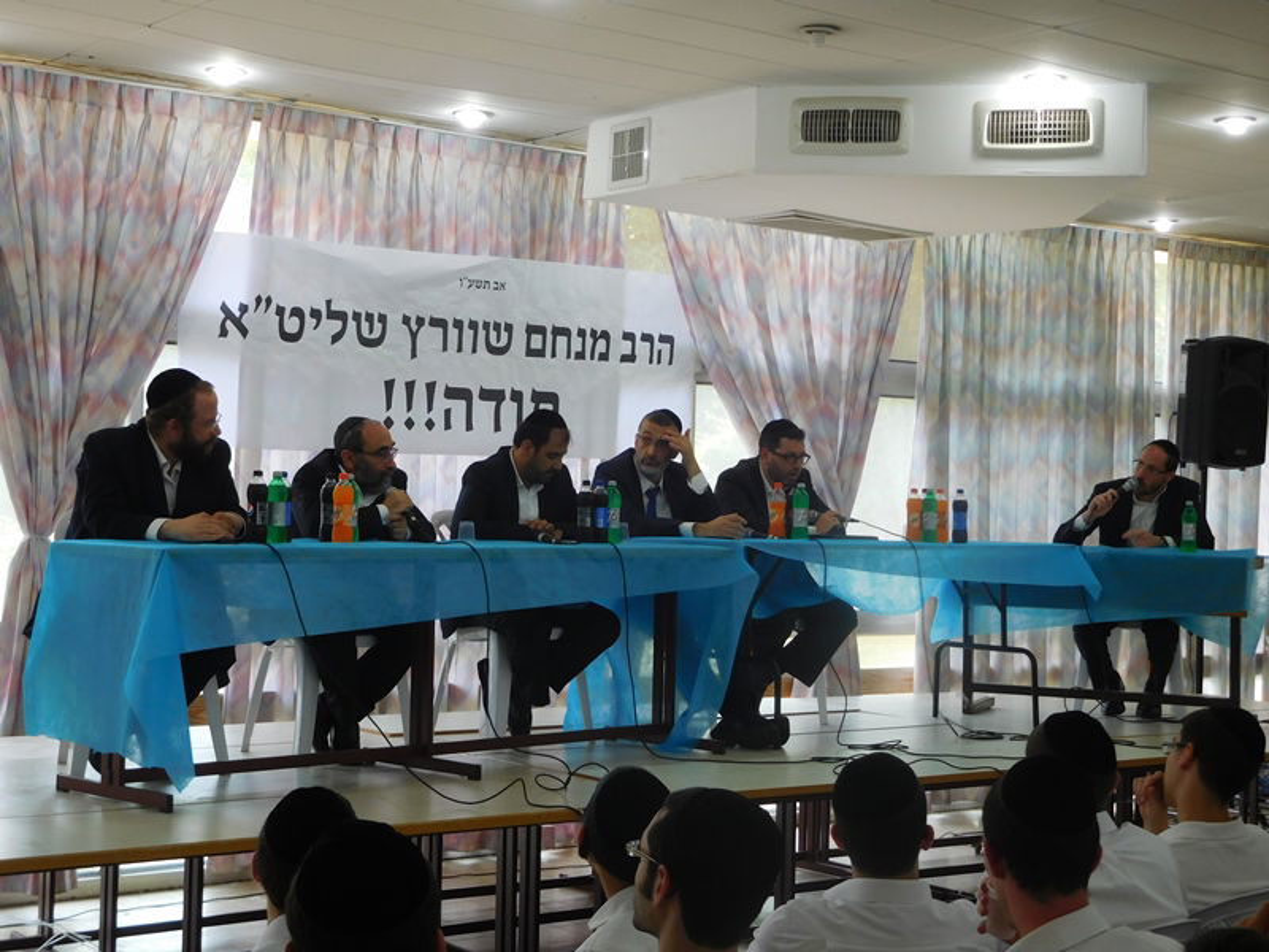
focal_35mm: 55
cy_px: 476
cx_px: 634
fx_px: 2016
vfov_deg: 26.6
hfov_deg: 34.9
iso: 125
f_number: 4.2
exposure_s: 1/30
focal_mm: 9.8
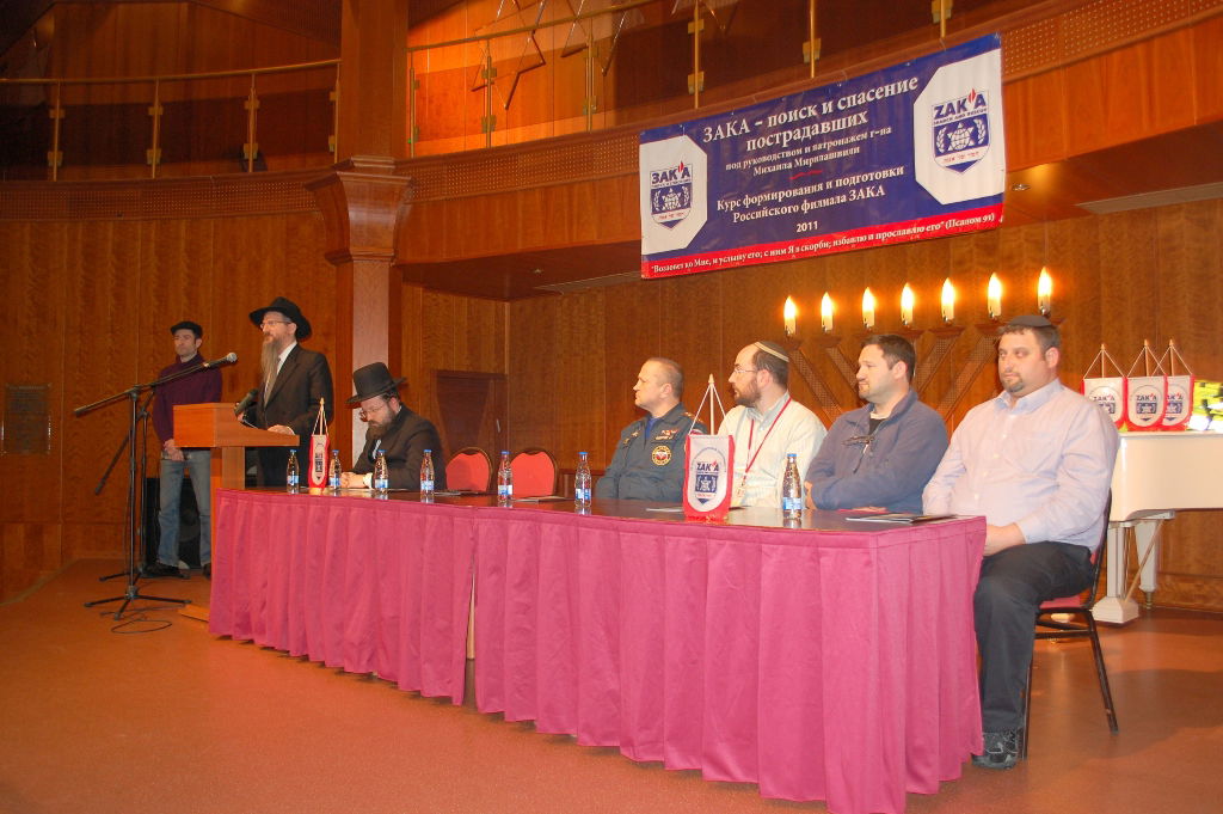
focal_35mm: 30
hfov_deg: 62.0
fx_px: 1018
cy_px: 407
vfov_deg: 43.5
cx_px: 612
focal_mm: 20
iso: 400
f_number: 3.8
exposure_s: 1/60
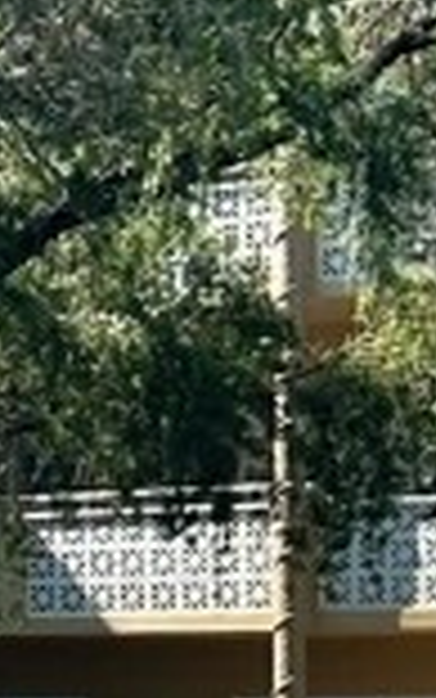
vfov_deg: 11.5
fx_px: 3457
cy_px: 540
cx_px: -845
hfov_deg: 6.6
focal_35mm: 182
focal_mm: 5.7
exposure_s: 1/2915
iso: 50
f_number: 1.5
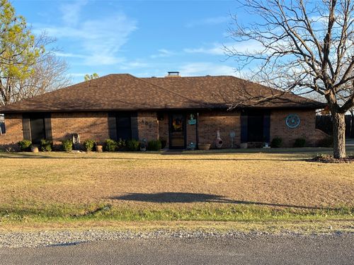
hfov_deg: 67.3
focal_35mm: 26
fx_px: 266
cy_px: 132
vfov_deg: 53.1
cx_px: 177
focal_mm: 4.25
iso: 32
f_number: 1.8
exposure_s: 1/927
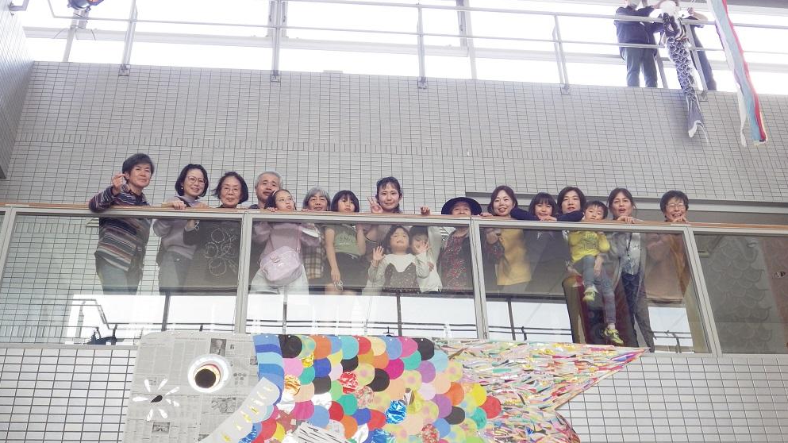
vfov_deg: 26.5
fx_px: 940
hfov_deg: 45.5
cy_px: 246
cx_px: 394
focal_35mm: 45
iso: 200
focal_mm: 7.4
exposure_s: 1/25
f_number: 3.6
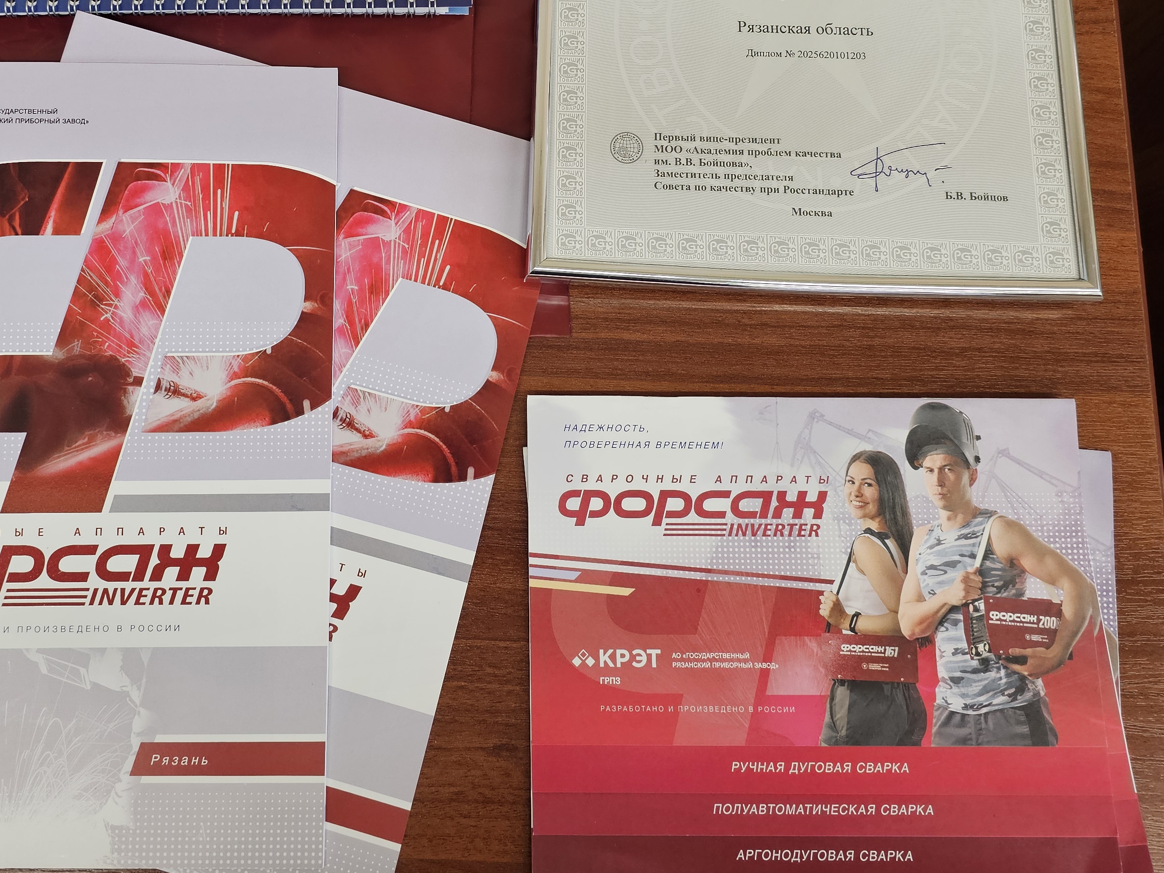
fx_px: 1278
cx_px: 439
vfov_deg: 36.5
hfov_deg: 48.5
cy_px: 175
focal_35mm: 38
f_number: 1.7
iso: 250
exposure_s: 1/170
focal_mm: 6.3
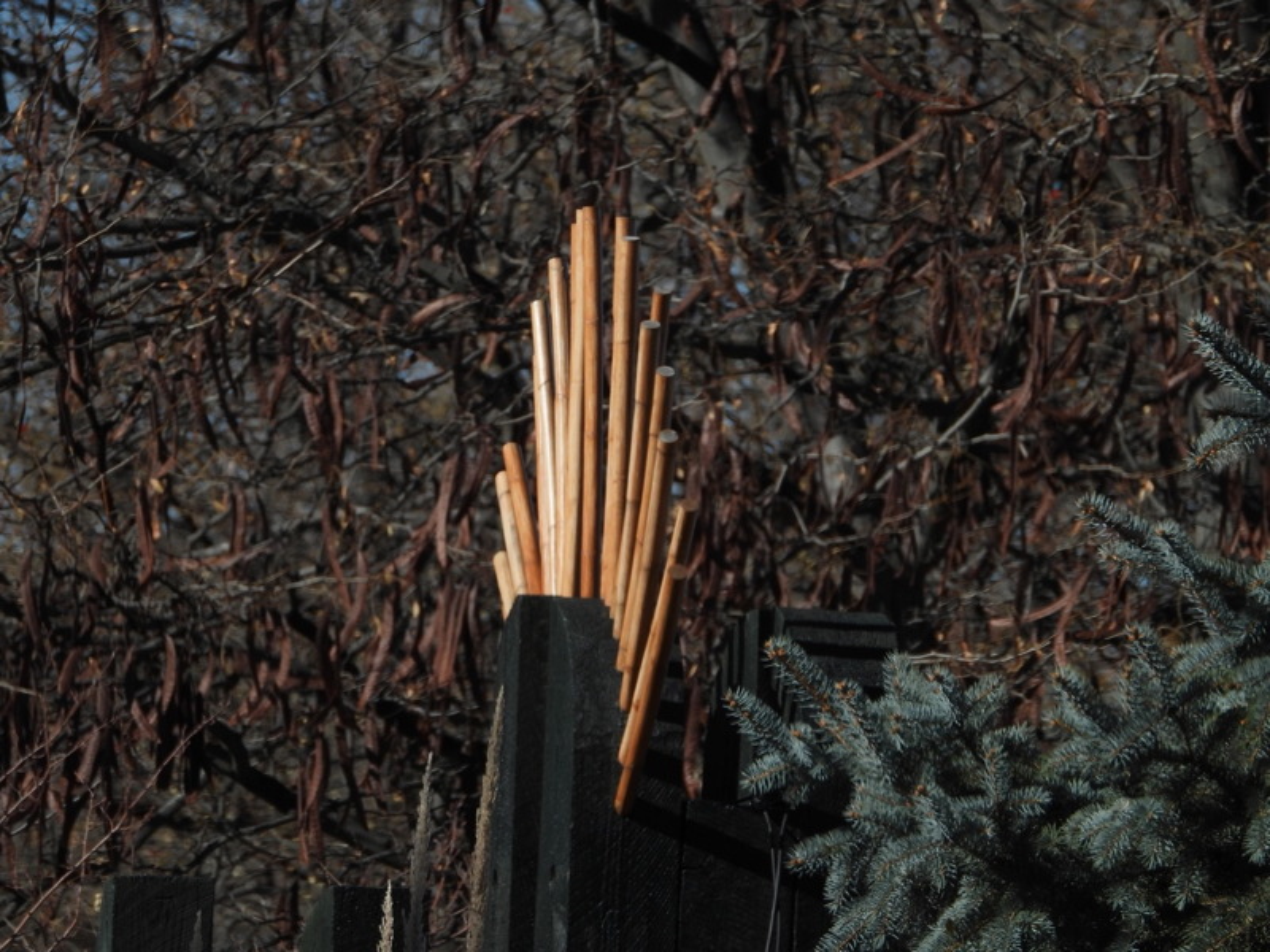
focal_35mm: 700
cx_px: 635
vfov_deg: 2.1
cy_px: 476
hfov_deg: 2.8
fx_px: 25682
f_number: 5
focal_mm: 126
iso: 100
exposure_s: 1/1000
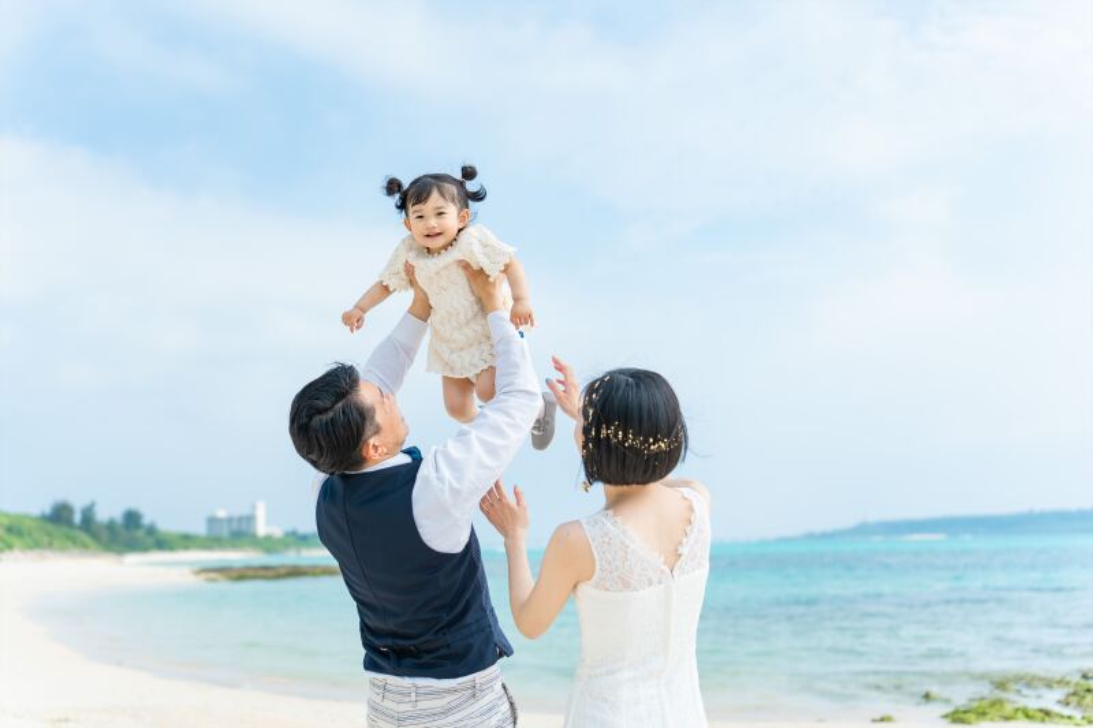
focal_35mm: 39
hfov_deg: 49.6
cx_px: 546
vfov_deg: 34.2
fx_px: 1184
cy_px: 364
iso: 100
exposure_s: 1/2000
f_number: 2.2
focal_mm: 39
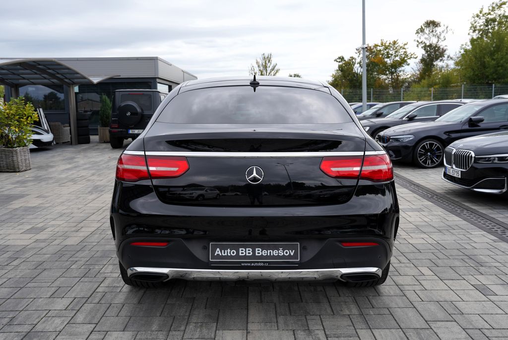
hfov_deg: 60.2
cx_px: 254
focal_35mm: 31
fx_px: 438
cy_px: 170
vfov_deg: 42.4
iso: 100
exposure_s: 1/160
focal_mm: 31
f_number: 5.6
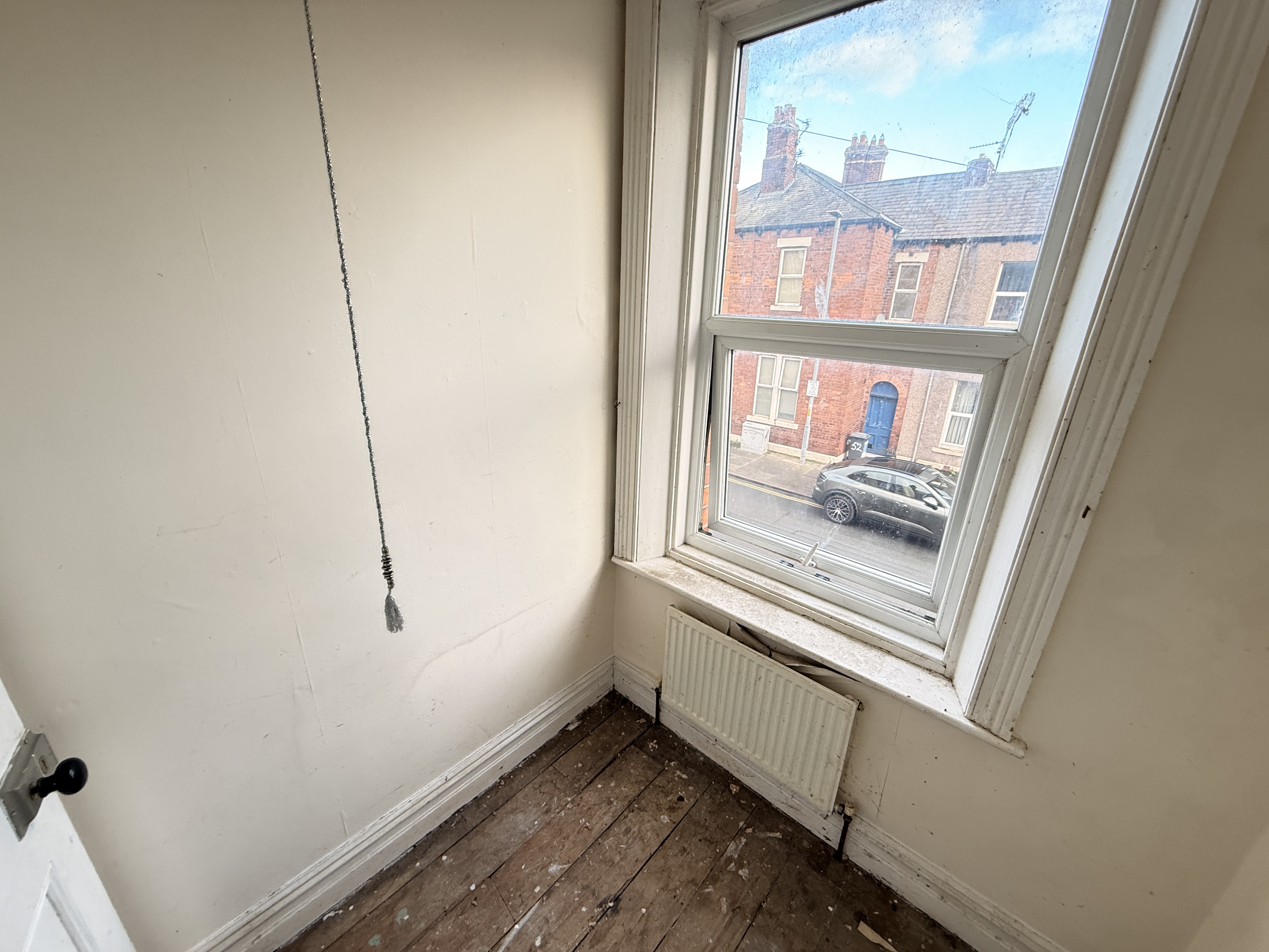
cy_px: 476
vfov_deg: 85.7
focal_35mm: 14
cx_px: 634
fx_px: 513
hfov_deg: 102.1
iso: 200
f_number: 2.2
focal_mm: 2.22
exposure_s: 1/99
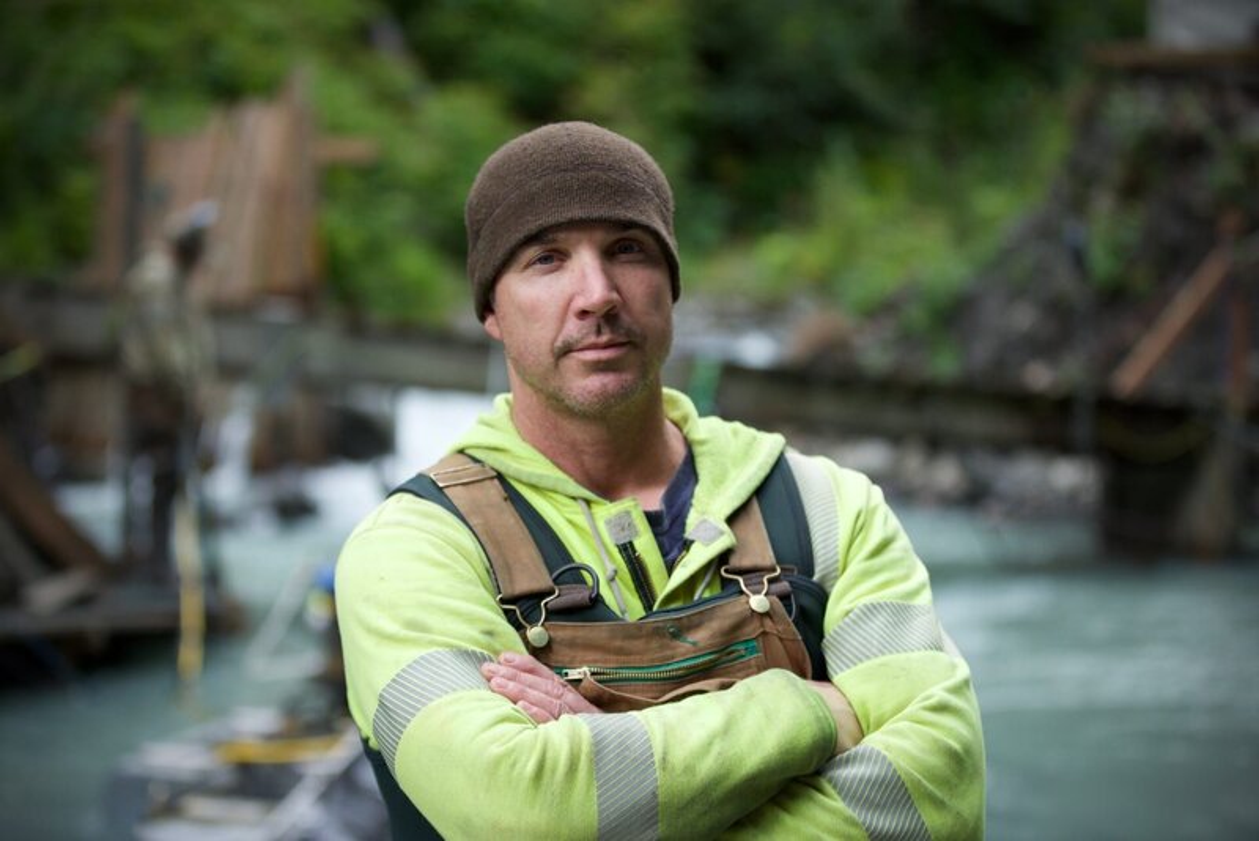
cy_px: 420
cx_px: 630
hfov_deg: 28.8
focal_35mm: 70
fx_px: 2449
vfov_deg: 19.5
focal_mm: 70
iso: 800
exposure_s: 1/800
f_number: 2.8
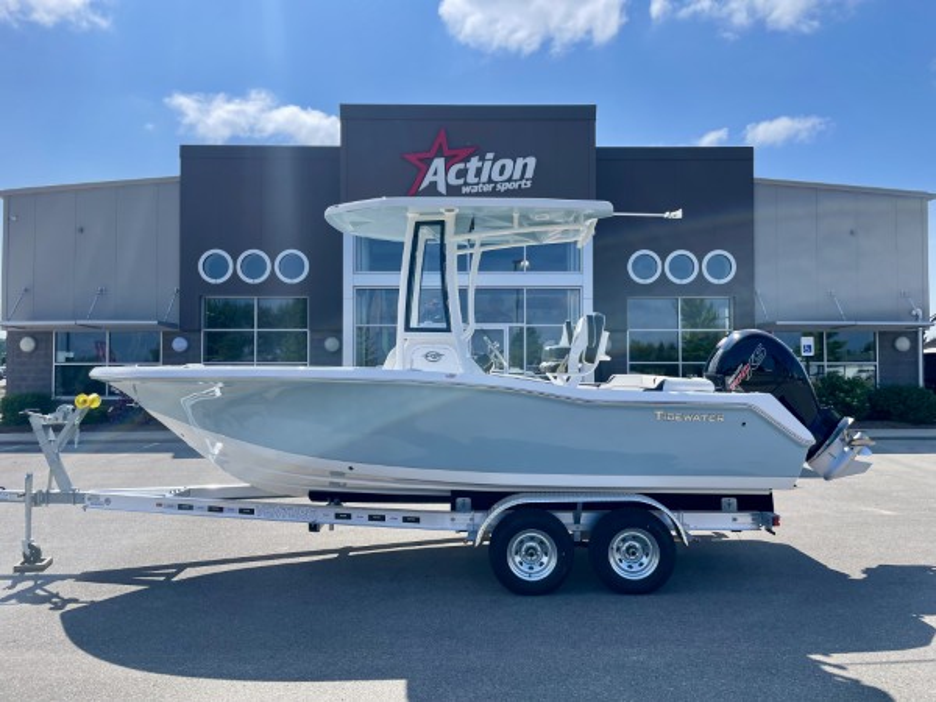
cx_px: 468
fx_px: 703
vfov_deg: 53.1
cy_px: 351
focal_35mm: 26
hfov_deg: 67.3
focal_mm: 4.2
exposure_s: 1/3731
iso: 32
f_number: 1.6
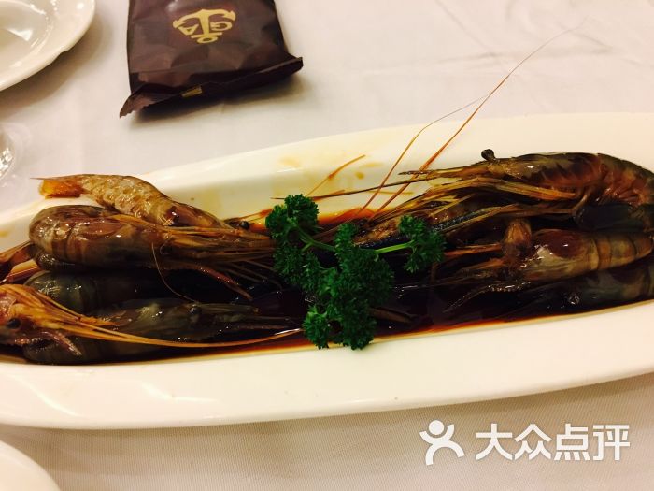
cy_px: 246
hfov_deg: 61.7
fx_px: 548
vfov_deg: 48.2
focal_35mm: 29
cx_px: 327
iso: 200
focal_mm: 4.15
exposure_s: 1/25
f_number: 2.2
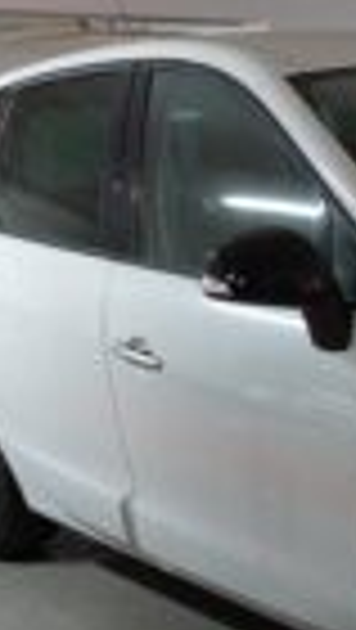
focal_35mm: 73
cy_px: 502
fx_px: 1222
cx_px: 543
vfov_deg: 28.3
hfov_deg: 15.3
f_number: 1.8
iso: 400
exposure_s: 1/50
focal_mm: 5.23
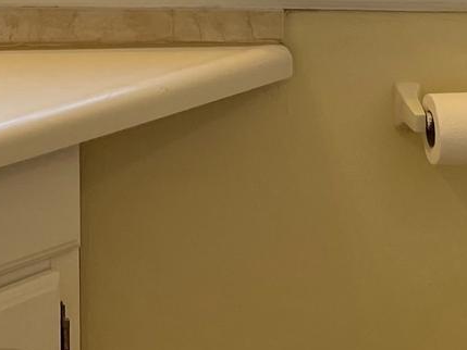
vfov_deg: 11.3
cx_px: 8
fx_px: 1673
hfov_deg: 15.6
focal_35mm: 124
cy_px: -245
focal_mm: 5.7
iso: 50
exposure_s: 1/162
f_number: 1.5
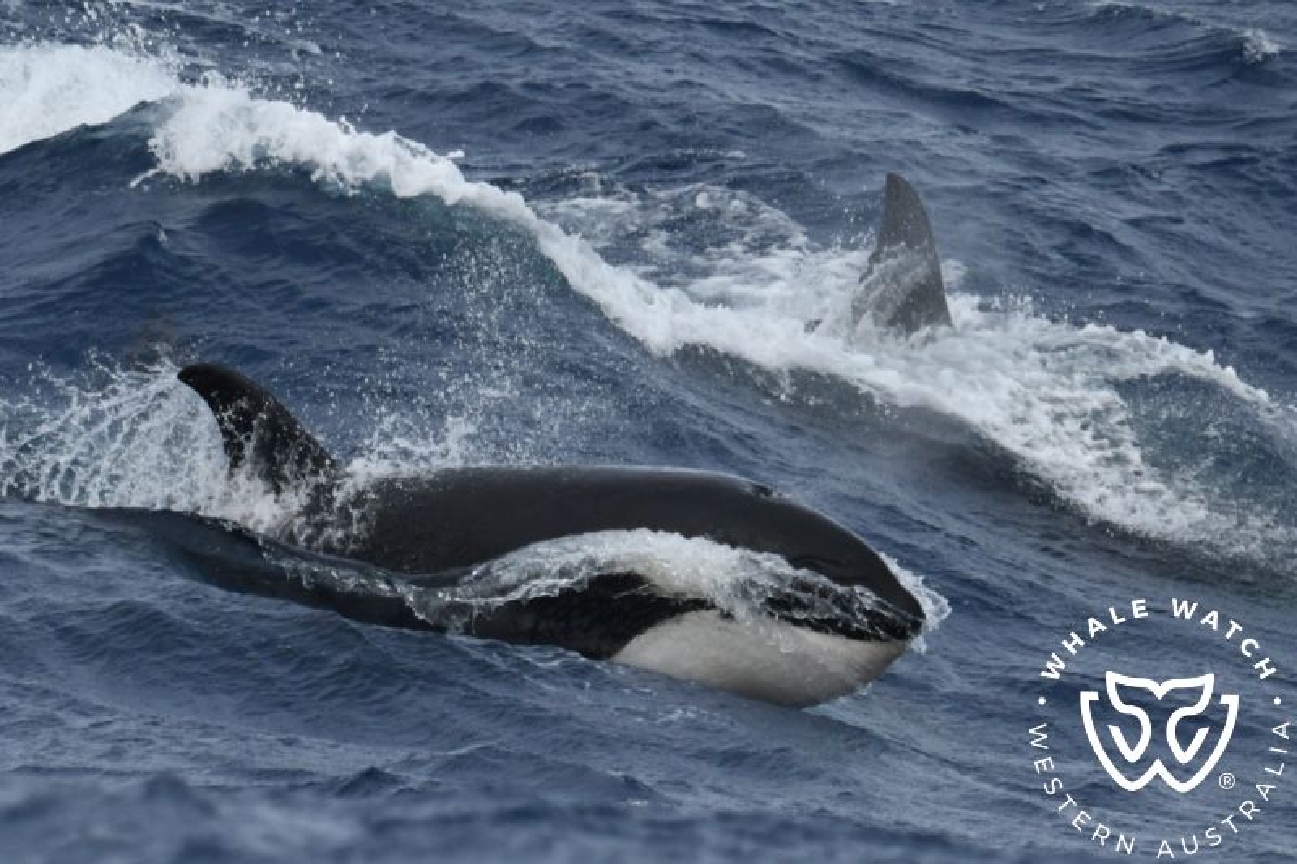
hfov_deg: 5.7
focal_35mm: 360
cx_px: 648
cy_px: 432
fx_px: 12966
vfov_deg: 3.8
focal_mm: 360
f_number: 6
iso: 900
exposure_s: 1/8000
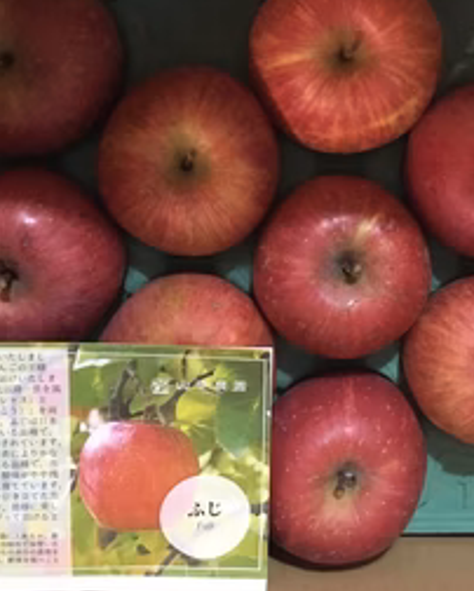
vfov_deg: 38.7
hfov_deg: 31.2
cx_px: 324
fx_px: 841
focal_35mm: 48
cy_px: 260
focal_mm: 3.3
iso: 320
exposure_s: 1/15
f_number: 2.4
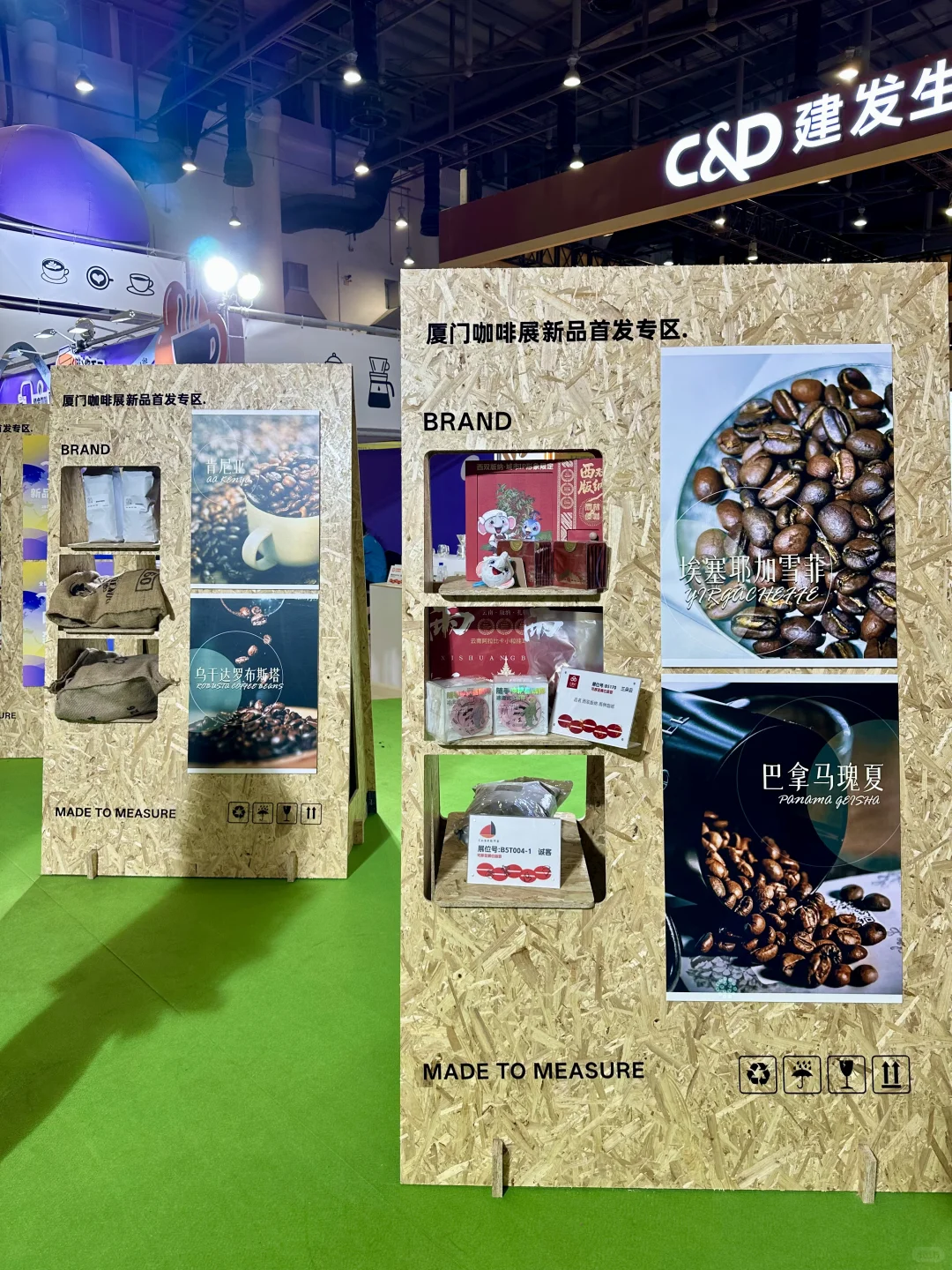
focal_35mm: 24
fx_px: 880
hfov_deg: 56.8
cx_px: 476
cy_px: 635
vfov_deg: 71.6
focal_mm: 6.86
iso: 64
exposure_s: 1/100
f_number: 1.78
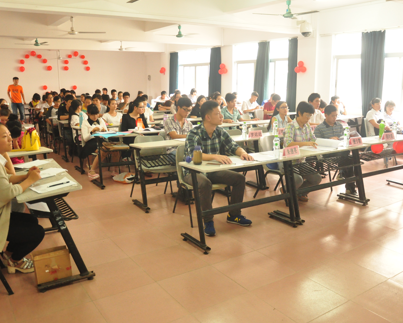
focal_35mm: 31
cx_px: 199
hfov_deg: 57.2
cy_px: 162
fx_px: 370
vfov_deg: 47.1
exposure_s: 1/60
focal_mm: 18
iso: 1600
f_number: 4
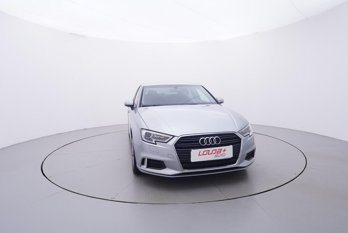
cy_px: 116
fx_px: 218
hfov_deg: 77.3
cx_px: 174
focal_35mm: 22
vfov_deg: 56.2
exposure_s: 1/80
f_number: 5
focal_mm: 15
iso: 200
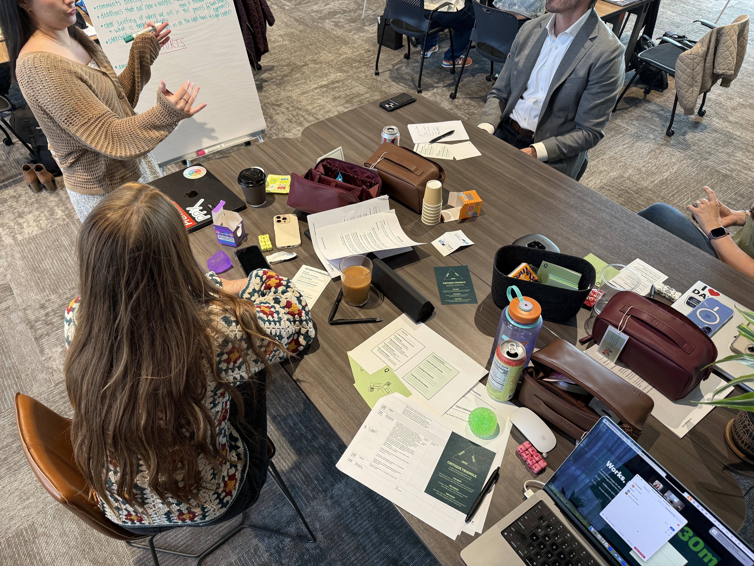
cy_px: 283
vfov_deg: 56.8
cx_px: 377
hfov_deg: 71.6
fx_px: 523
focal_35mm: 24
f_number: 1.78
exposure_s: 1/60
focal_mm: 6.76
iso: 160
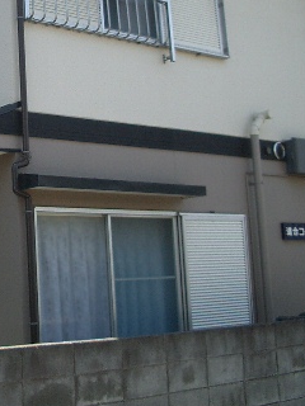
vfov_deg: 27.5
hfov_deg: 20.5
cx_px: 17
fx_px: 822
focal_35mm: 70
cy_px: 114
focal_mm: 5.8
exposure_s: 1/400
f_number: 2.6
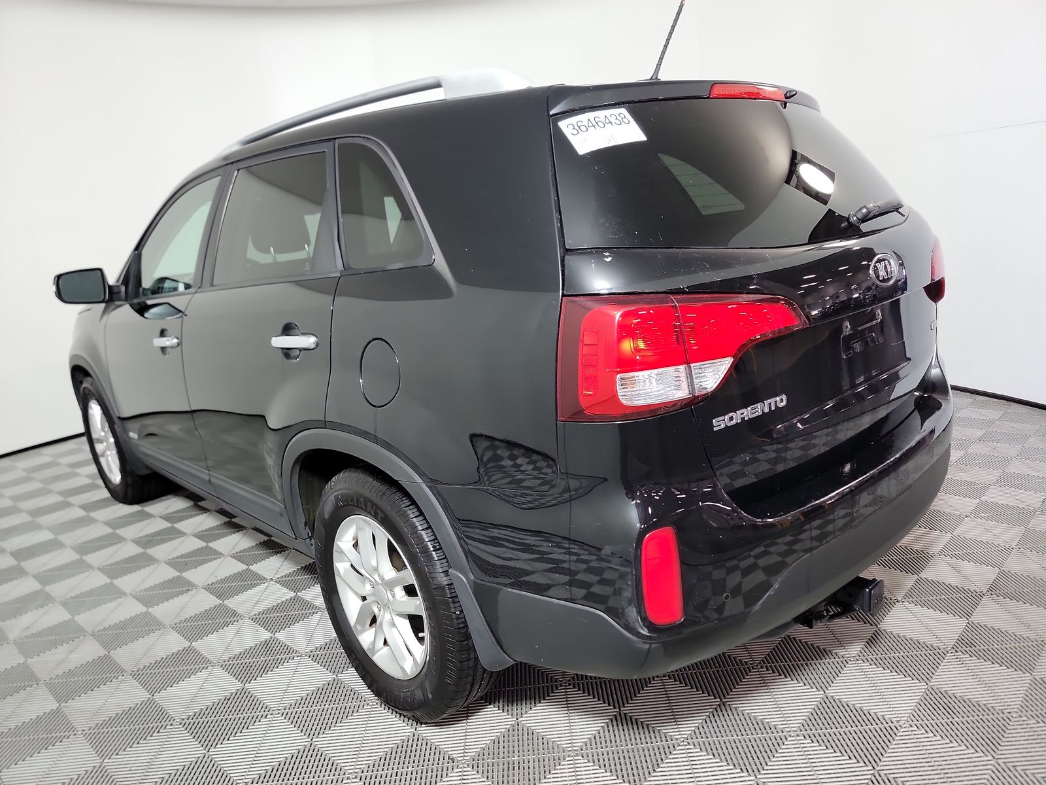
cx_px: 523
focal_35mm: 24
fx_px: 725
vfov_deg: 56.8
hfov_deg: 71.6
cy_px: 392
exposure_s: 1/59
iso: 451
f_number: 1.8
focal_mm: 6.7
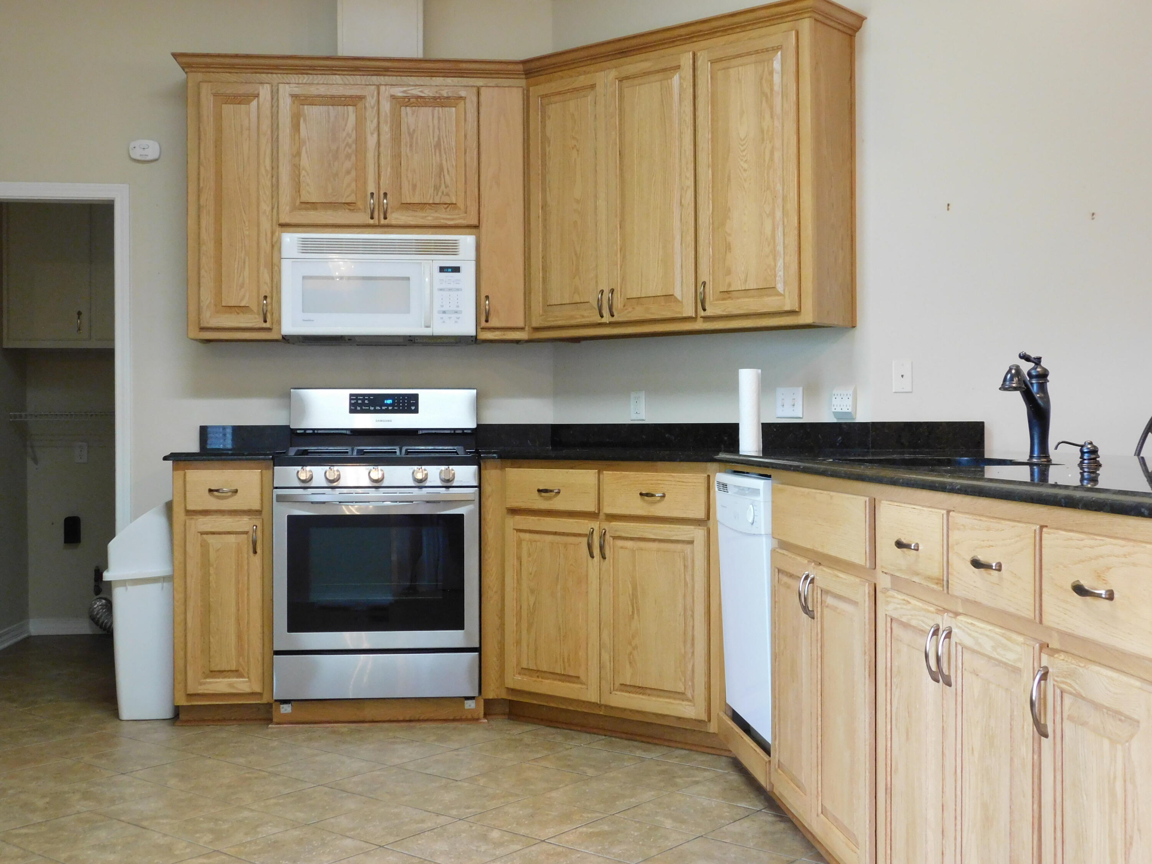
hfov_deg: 46.8
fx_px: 1331
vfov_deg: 36.0
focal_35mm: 40
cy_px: 432
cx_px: 576
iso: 400
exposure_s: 1/10
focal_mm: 7.1
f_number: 3.6
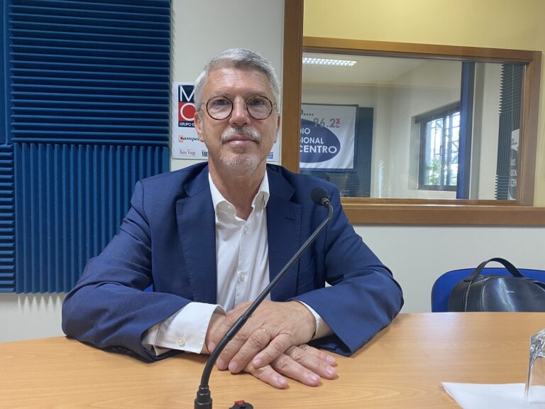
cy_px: 204
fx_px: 409
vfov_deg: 53.1
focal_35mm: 26
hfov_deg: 67.3
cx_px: 272
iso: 200
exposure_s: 1/50
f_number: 1.8
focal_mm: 4.25
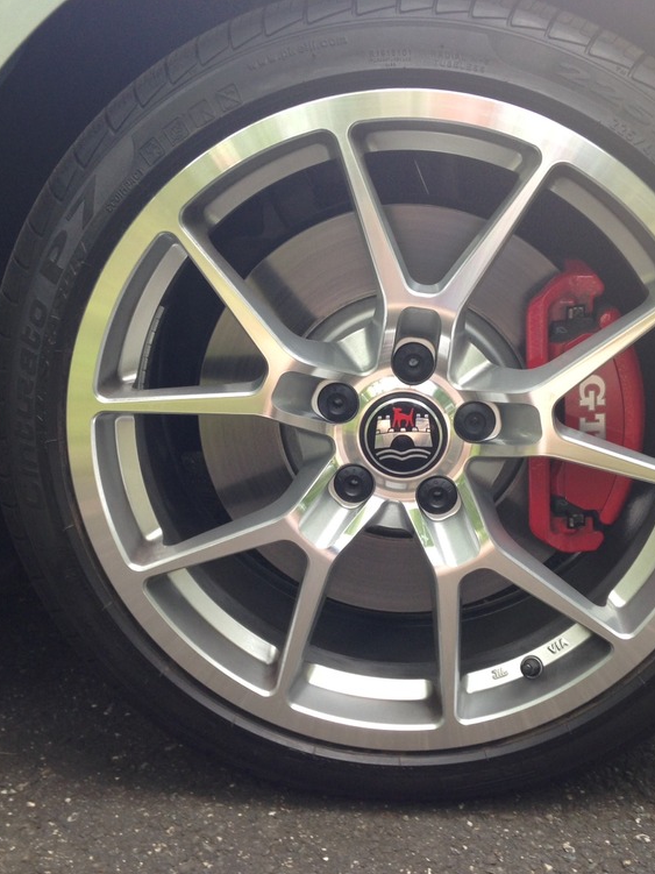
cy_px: 446
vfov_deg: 42.1
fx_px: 1136
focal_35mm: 45
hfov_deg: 32.1
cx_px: 383
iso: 50
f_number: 2.4
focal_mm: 4.12
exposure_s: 1/40
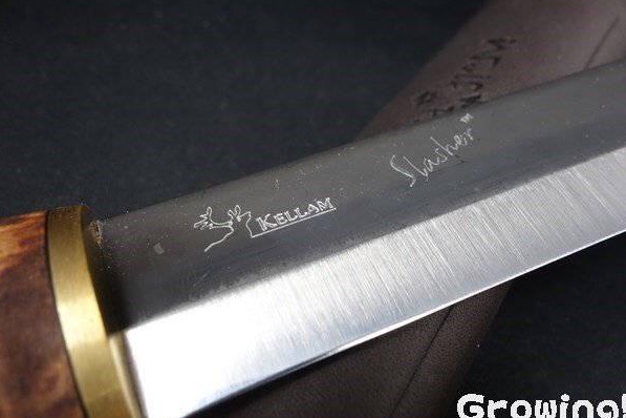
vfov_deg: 43.6
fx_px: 522
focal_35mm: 30
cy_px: 220
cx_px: 314
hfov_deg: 61.9
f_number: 7.1
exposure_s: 1/30
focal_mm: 10.4
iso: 800
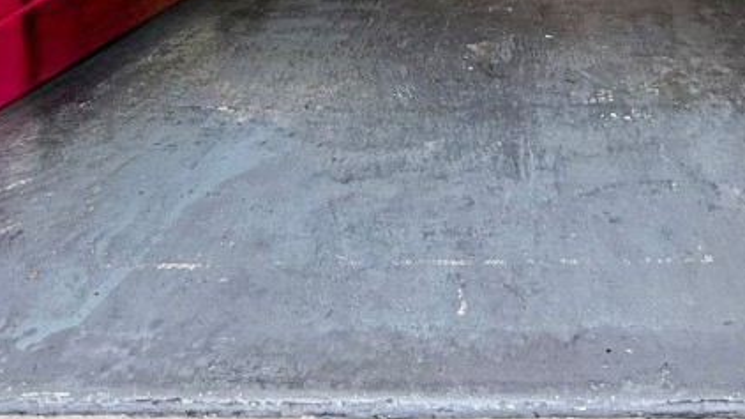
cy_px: -156
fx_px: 731
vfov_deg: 26.1
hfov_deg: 52.3
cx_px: 531
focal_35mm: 37
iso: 160
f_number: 2.2
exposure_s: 1/99
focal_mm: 2.22
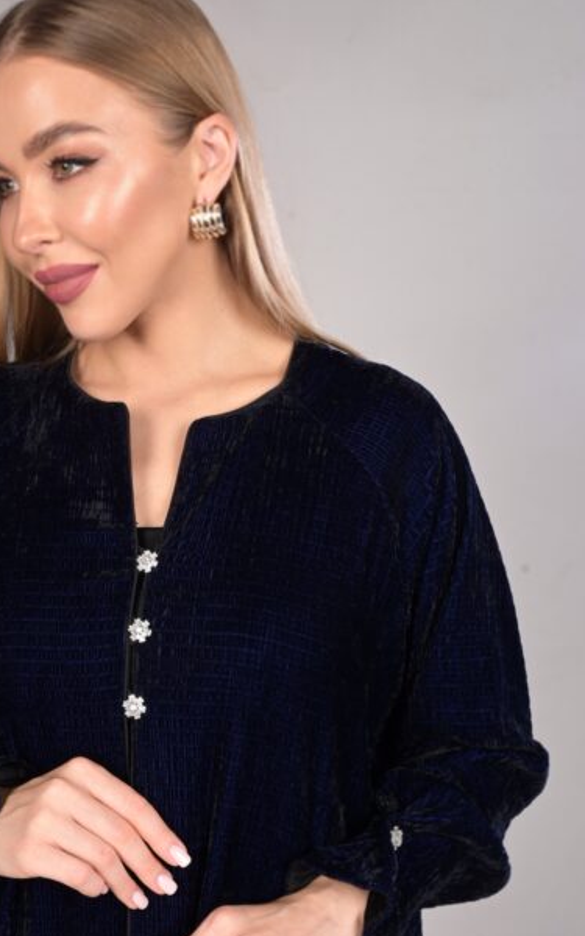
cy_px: 549
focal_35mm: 53
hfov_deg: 24.4
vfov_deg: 38.2
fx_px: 1346
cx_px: 183
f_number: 13
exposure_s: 1/125
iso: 500
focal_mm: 34.5
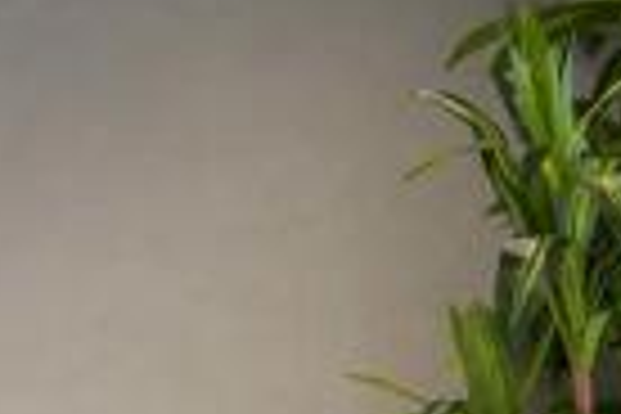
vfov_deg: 11.4
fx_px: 1945
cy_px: 695
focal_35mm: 113
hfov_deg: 18.1
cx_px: 387
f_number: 2.8
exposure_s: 1/100
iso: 500
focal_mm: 32.8
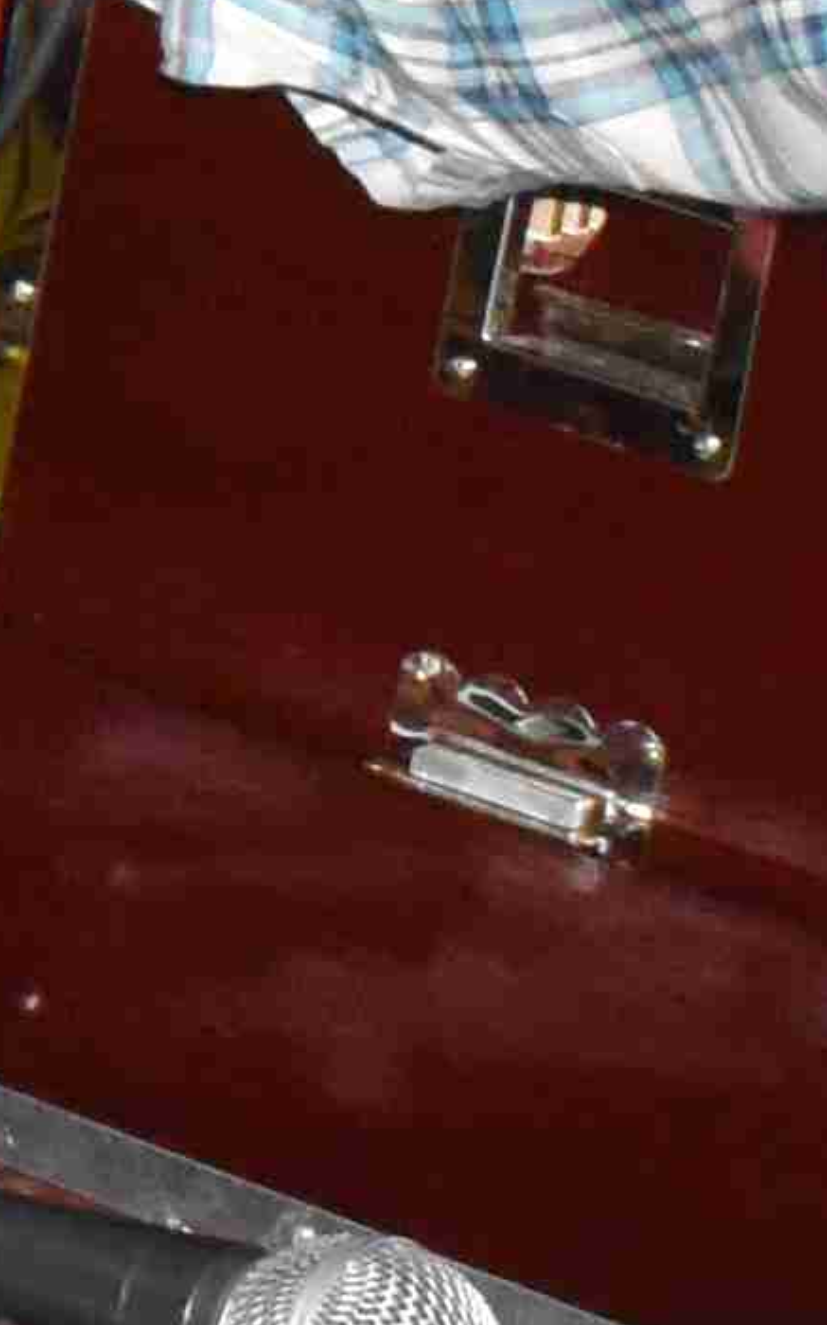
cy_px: -931
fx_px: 9938
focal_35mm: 275
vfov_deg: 7.4
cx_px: -2858
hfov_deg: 4.3
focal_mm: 21
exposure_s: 1/80
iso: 2800
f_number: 9
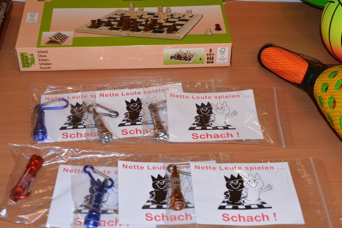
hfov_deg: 32.4
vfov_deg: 21.9
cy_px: 116
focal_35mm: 62
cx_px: 167
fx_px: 589
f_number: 4.5
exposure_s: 1/60
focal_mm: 38
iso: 1400
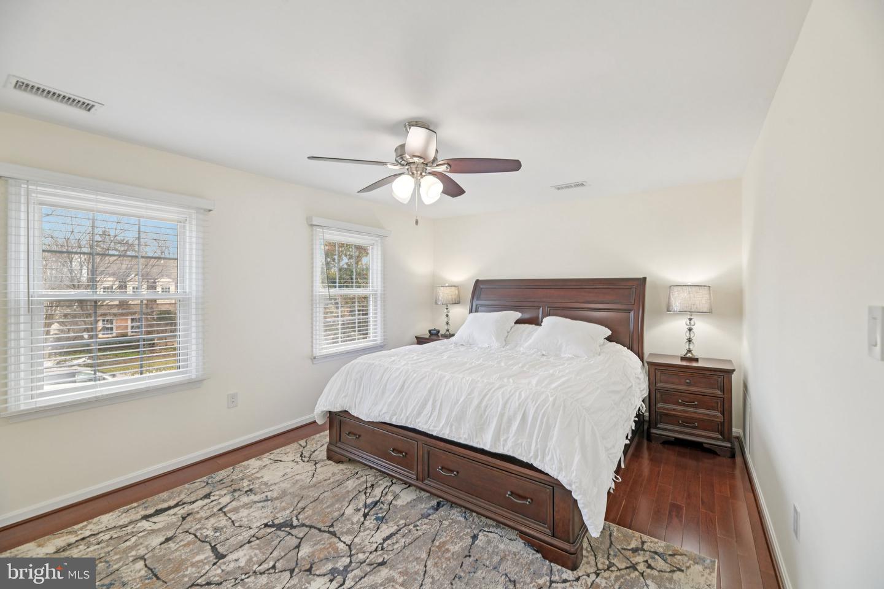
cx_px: 442
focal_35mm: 14
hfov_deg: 104.3
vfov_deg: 81.2
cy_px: 294
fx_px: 344
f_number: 8
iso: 250
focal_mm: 14
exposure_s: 1/15
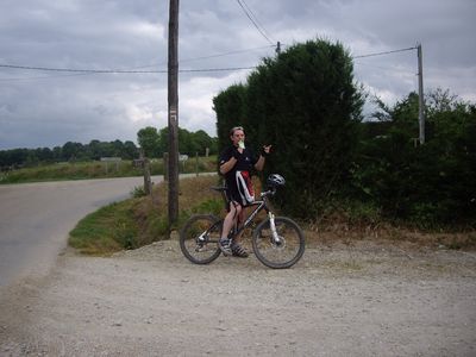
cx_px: 238
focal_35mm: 38
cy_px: 178
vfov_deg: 37.7
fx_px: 523
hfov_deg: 49.0
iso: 64
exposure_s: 1/640
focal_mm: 7.9
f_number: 2.8
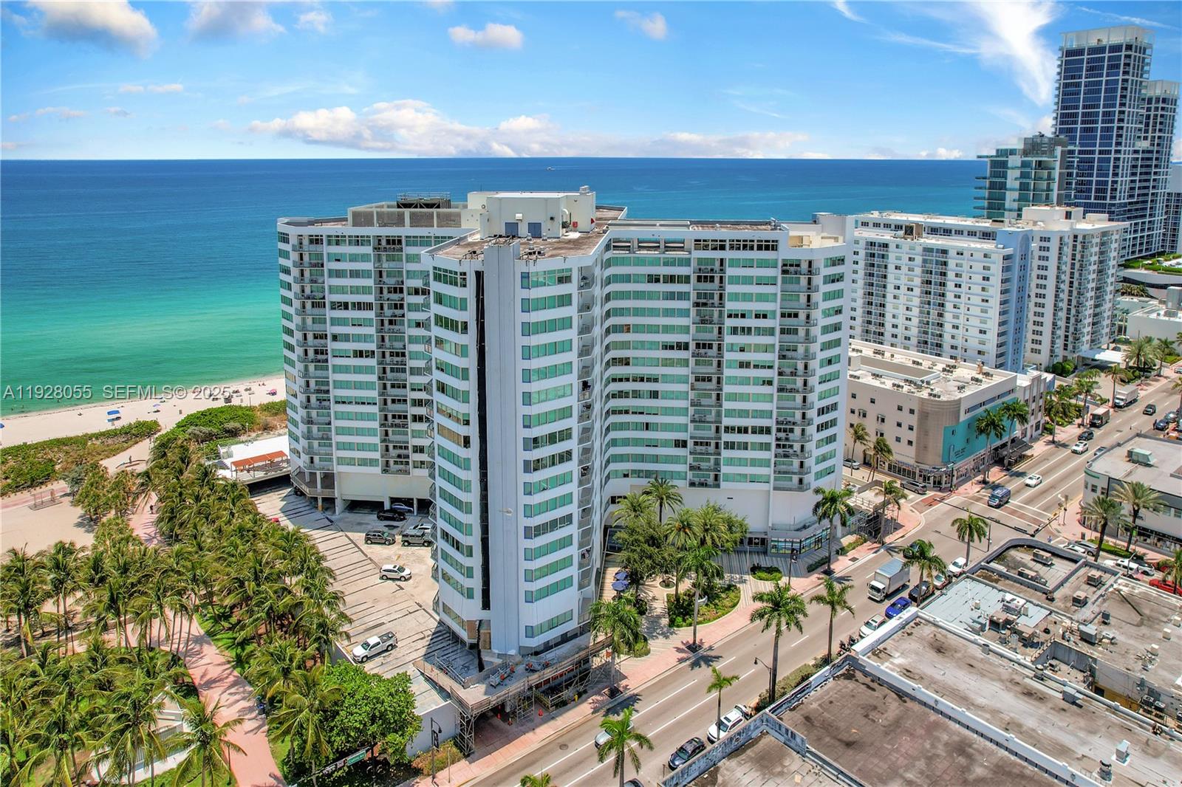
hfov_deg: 78.6
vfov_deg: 57.2
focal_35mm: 22
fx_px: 722
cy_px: 394
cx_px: 591
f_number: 2.8
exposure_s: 1/3000
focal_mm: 8.38
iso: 110
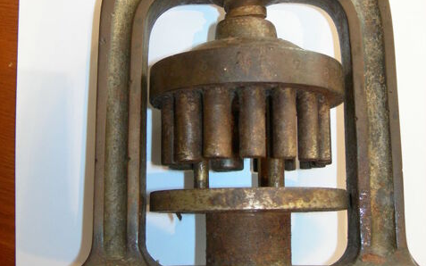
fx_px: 627
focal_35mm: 54
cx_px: 213
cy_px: 76
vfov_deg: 23.8
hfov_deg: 37.5
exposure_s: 1/15.8
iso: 200
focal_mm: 7.8
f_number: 2.8
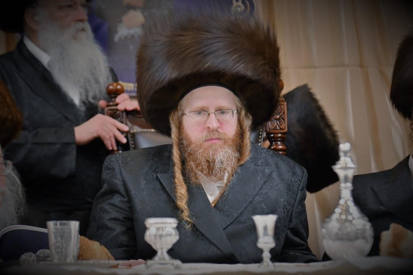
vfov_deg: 11.4
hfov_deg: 17.1
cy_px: 138
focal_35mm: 120
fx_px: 1377
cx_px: 206
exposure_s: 1/200
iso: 800
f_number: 4
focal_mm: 120
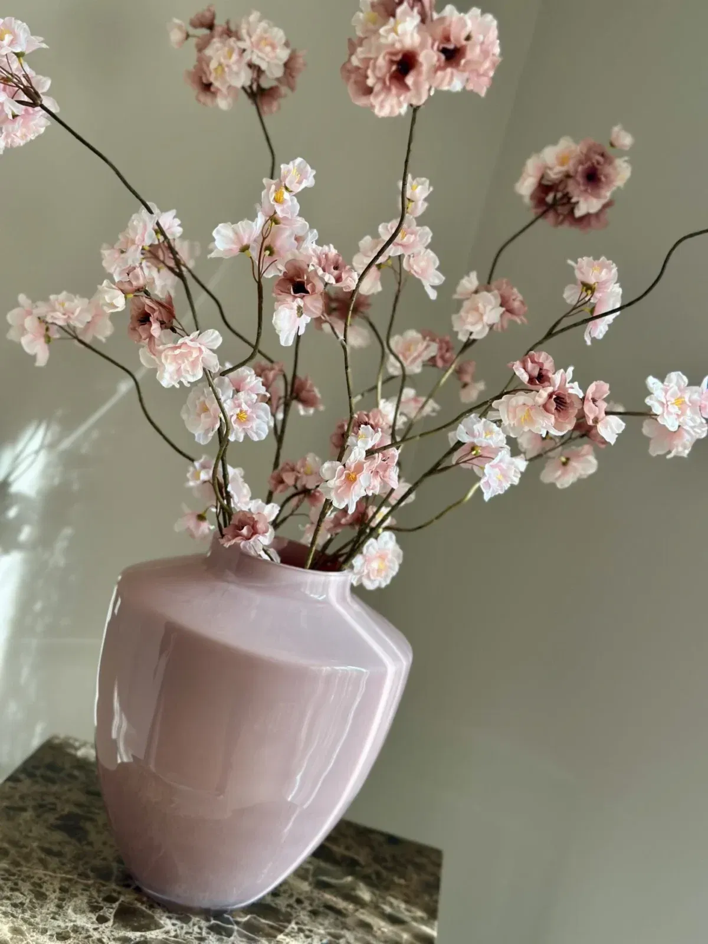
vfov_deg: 39.7
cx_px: 354
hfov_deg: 30.3
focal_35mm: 48
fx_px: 1309
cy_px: 472
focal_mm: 6.86
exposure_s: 1/74
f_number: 1.78
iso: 125
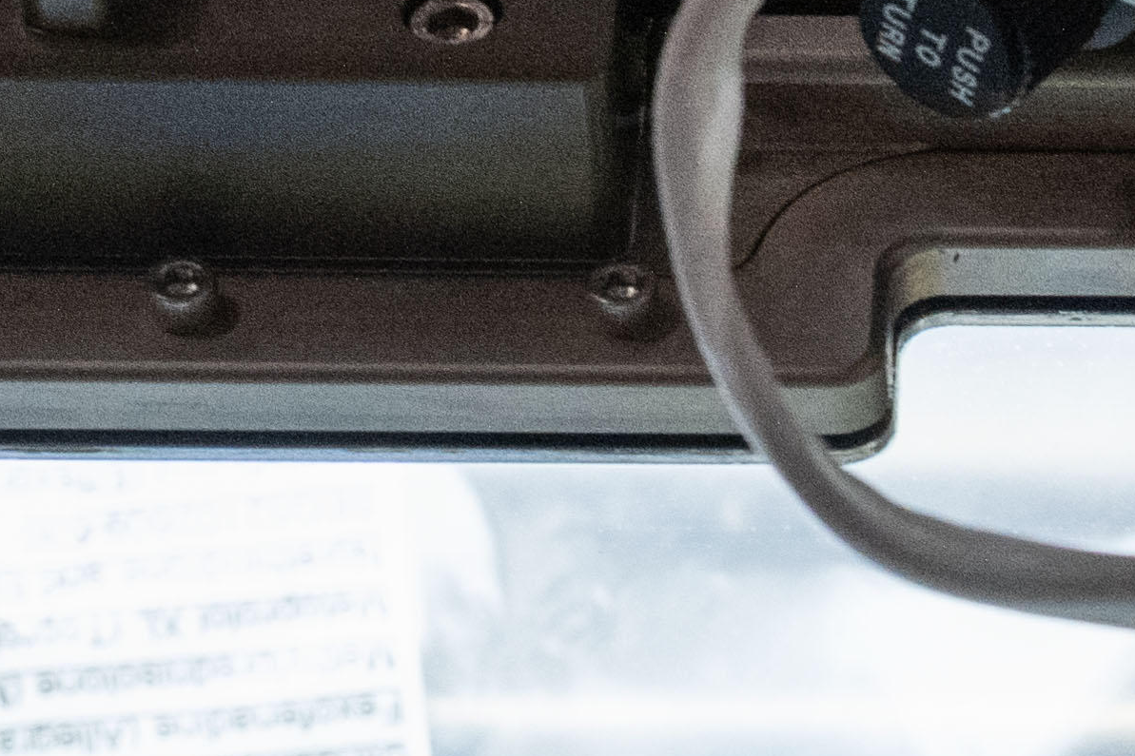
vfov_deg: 3.9
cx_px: 2889
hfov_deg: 5.7
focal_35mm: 346
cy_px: 1743
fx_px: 10906
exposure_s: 1/125
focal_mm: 50
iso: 2000
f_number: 5.6
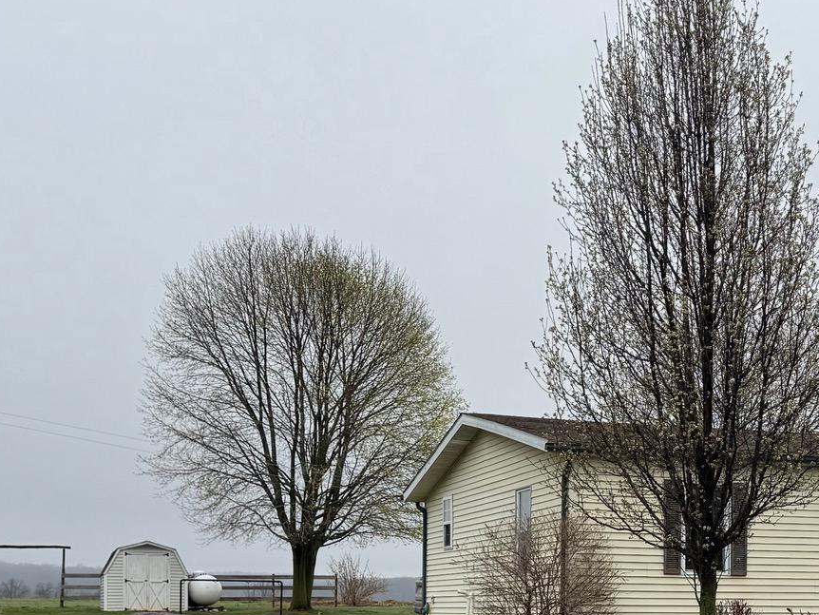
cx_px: 613
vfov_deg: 24.7
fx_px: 1349
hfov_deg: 33.1
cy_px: 588
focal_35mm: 57
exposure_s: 1/3597
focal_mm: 6.76
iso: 80
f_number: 1.78
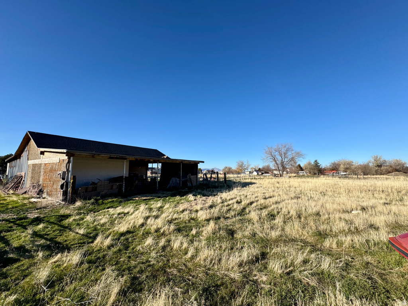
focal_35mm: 14
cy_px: 153
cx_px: 204
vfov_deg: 85.7
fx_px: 165
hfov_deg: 102.1
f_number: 2.2
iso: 50
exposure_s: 1/1832
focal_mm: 2.22
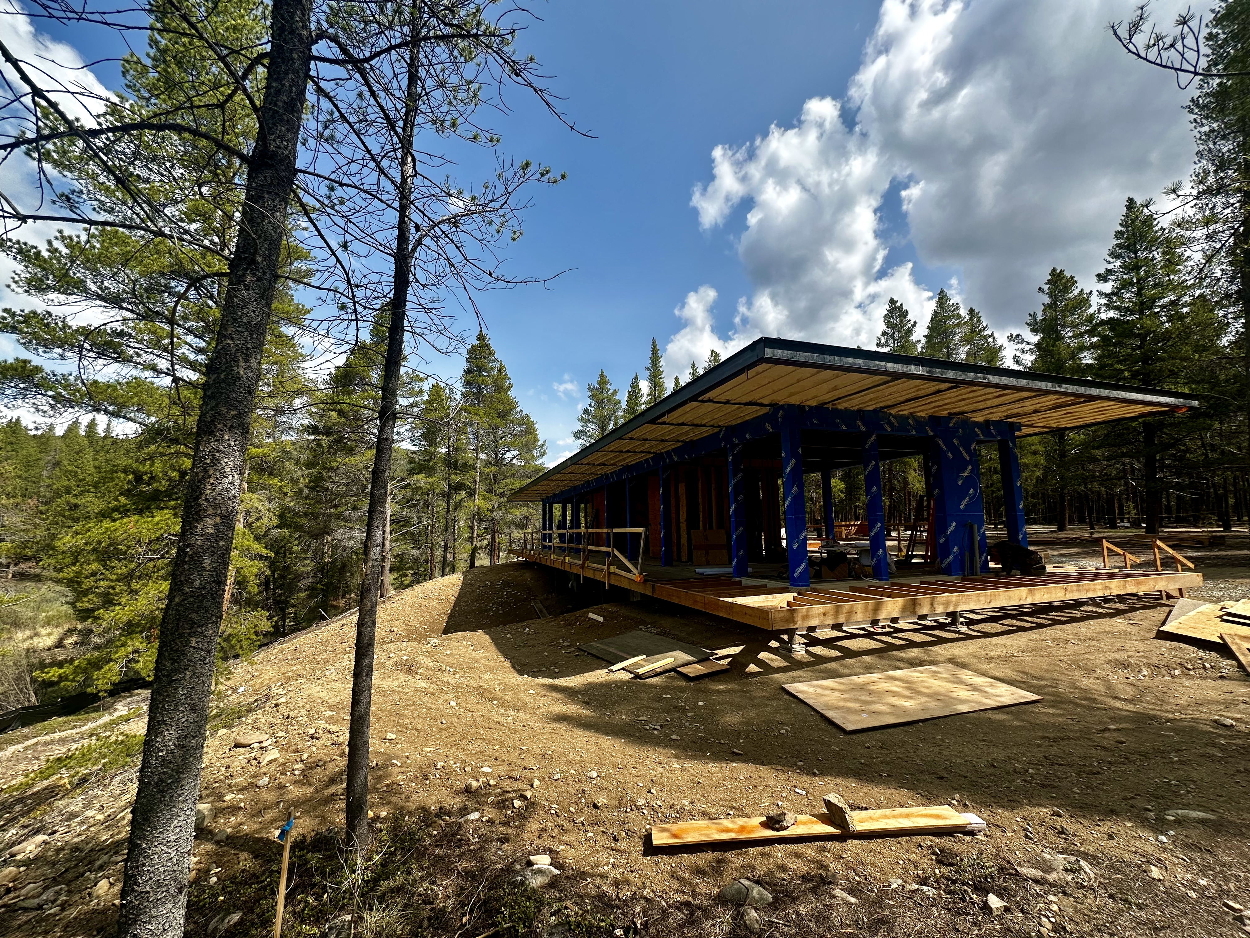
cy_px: 469
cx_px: 625
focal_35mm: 14
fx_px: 506
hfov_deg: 102.1
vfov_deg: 85.7
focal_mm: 2.22
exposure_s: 1/1453
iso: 50
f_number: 2.2
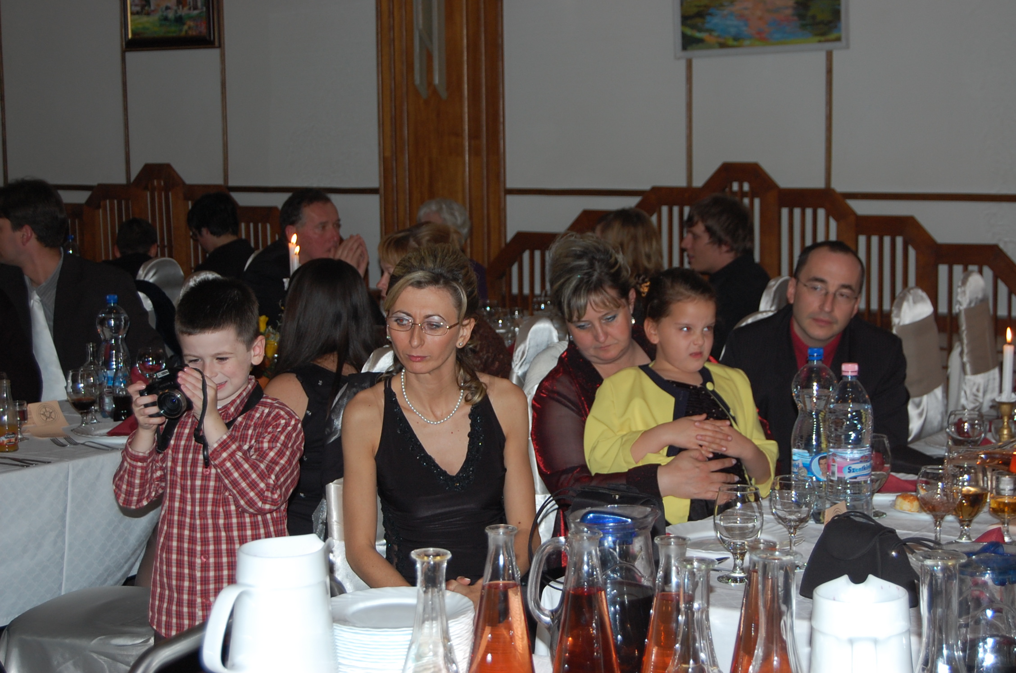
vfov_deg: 21.5
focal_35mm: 63
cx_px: 508
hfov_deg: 31.9
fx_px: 1775
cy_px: 336
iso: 400
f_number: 5.3
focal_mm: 42
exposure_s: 1/60
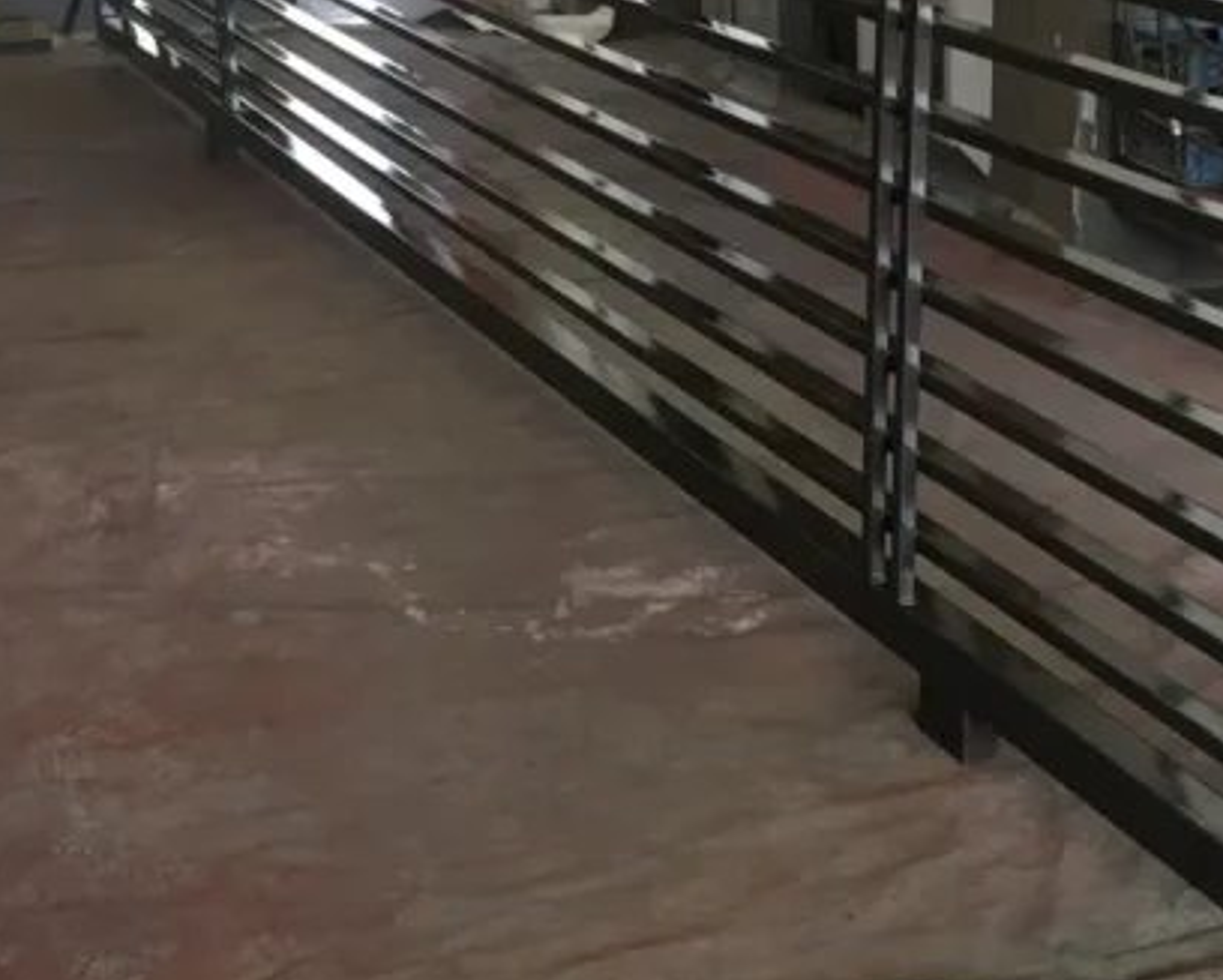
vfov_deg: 21.5
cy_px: 375
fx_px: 2572
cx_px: 704
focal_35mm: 71
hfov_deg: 26.7
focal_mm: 4.15
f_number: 2.2
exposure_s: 1/30
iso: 50
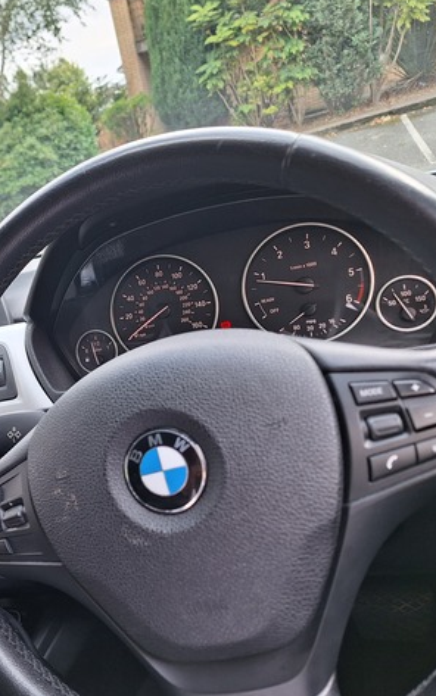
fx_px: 627
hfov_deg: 36.6
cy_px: 344
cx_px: 69
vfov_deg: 58.1
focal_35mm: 33
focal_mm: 5.54
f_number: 1.8
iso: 40
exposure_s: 1/193
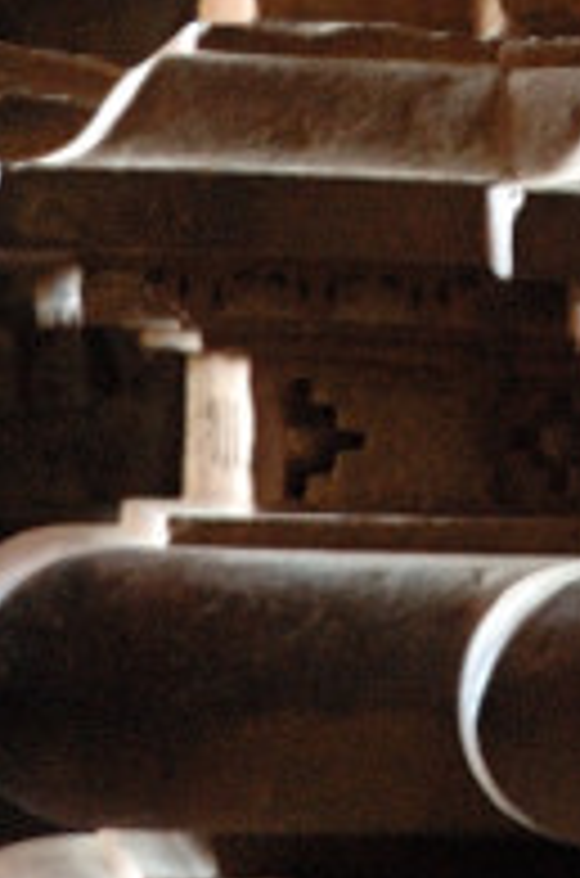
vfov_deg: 5.1
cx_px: 985
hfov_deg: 3.5
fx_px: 9572
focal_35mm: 394
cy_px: -986
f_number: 4.5
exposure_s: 1/3
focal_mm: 50
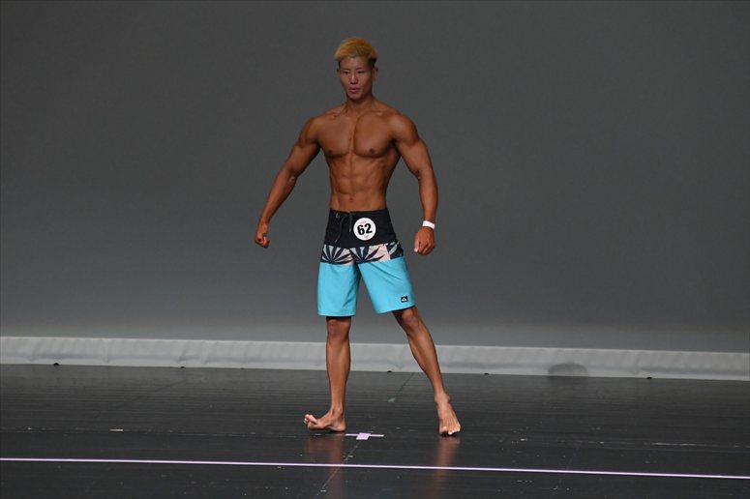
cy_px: 250
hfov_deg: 6.0
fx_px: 7184
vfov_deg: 4.0
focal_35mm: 345
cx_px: 375
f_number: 5.6
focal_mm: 230
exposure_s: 1/400
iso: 4000
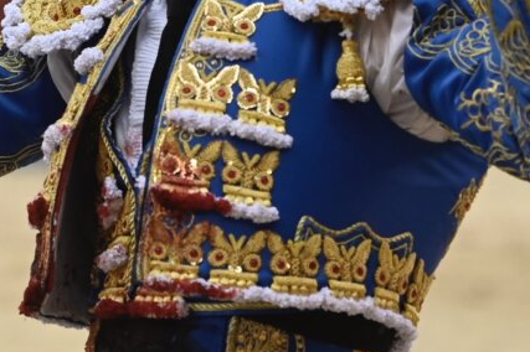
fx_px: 7944
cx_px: 212
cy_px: -24
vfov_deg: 2.5
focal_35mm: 540
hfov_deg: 3.8
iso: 1600
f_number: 4
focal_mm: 120
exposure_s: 1/1000
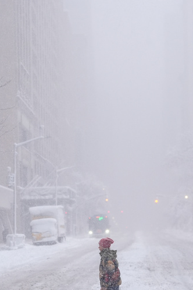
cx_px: 127
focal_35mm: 144
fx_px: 1158
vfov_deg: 14.2
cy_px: 180
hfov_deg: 9.5
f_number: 2.8
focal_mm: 70
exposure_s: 1/500
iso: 800
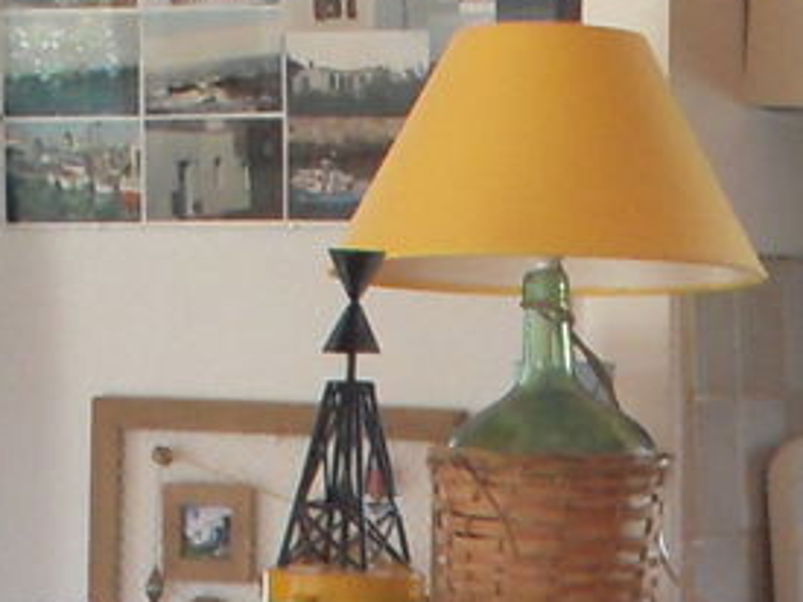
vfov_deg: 6.3
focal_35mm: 221
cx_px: 1013
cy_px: 1569
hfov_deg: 8.8
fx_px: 5124
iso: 250
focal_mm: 6.3
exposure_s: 1/125
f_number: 3.3
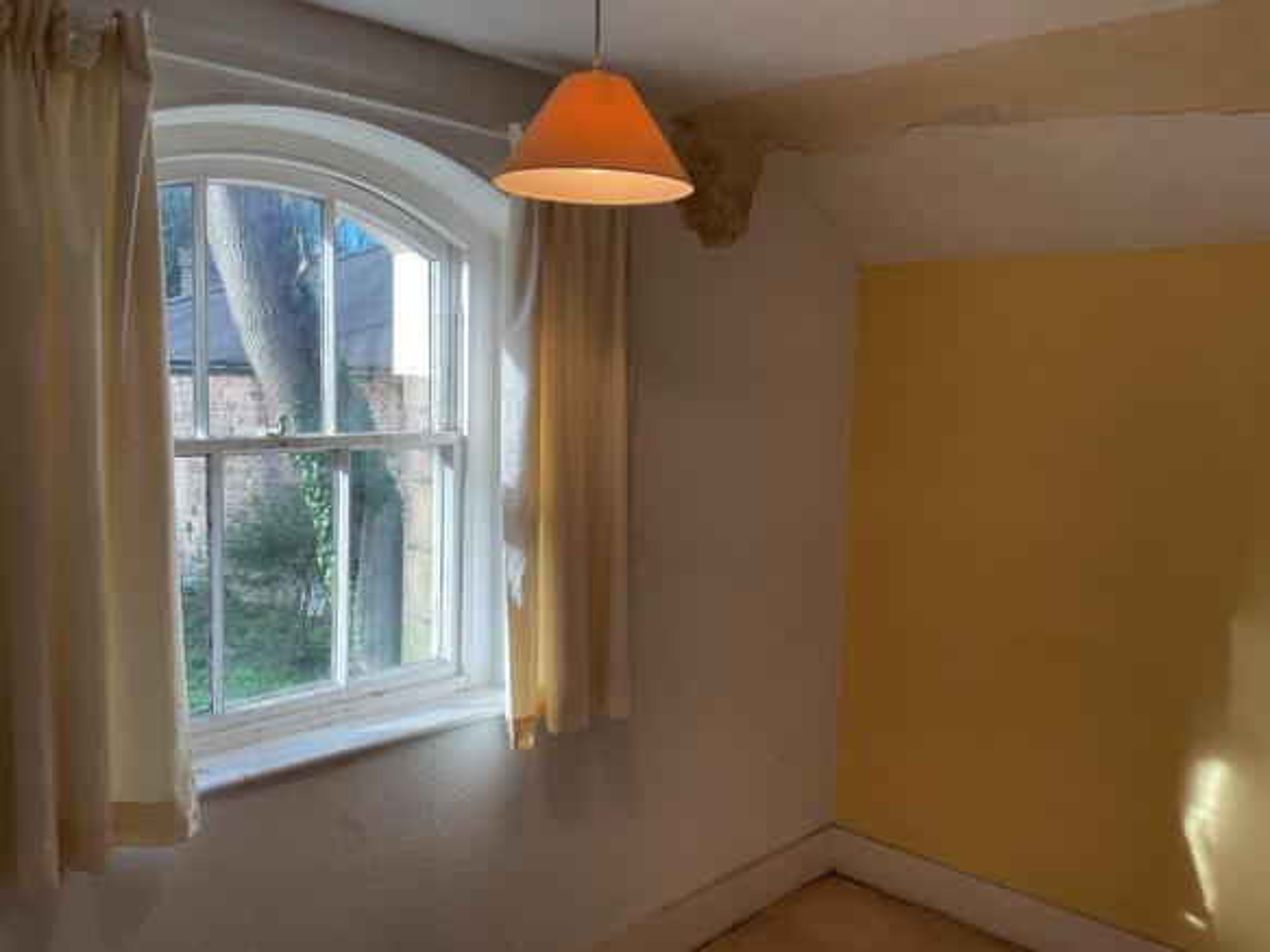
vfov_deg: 48.2
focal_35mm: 29
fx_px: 1064
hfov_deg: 61.7
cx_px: 635
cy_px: 476
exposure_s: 1/124
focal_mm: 3
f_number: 1.8
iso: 16
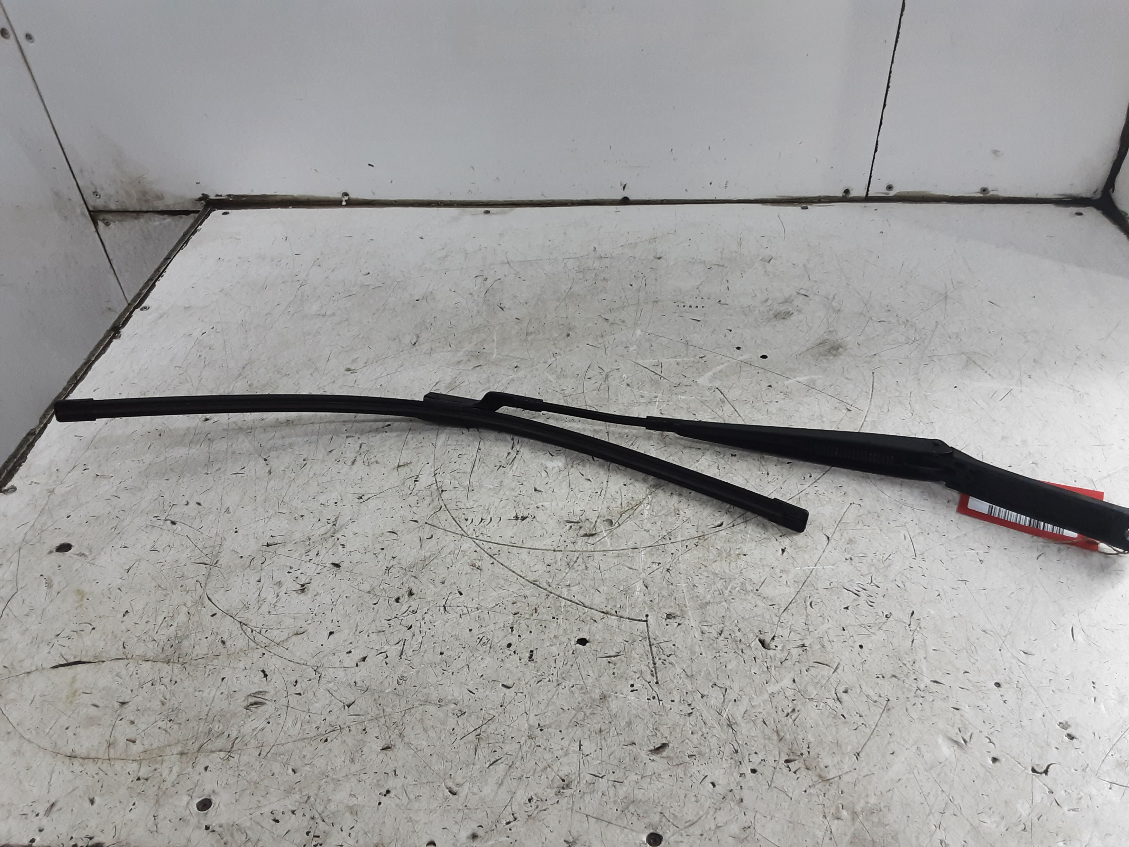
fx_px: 881
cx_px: 564
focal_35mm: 27
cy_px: 424
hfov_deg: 65.3
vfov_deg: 51.4
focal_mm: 2.91
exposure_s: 1/50
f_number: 1.9
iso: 100
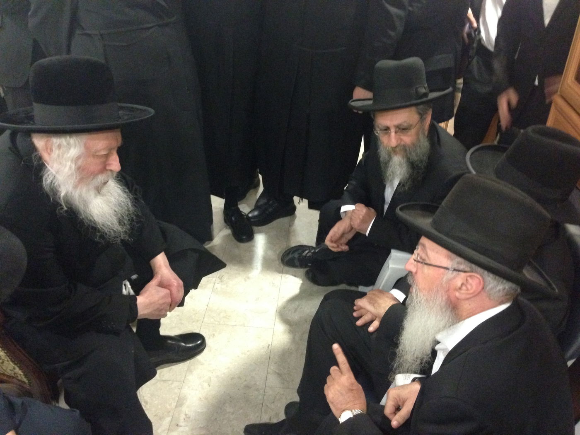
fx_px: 553
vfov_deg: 42.9
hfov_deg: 55.4
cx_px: 290
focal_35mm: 33
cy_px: 218
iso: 800
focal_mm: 4.12
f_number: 2.4
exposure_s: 1/15
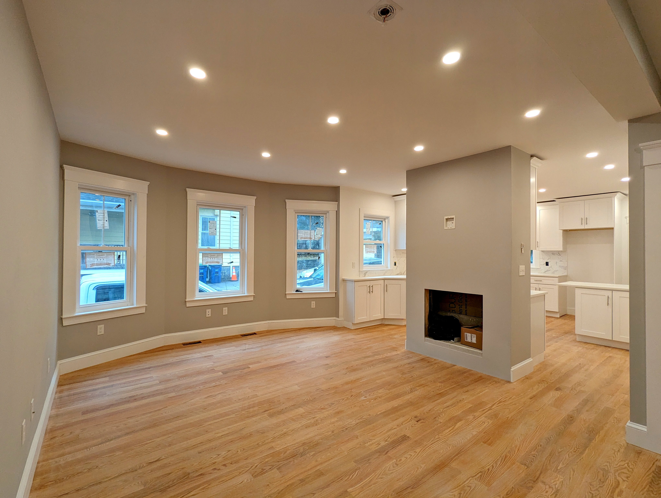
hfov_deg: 94.4
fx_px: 306
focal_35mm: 16
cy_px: 249
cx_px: 330
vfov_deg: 78.2
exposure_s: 1/60
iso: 59
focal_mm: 2.35
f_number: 2.2
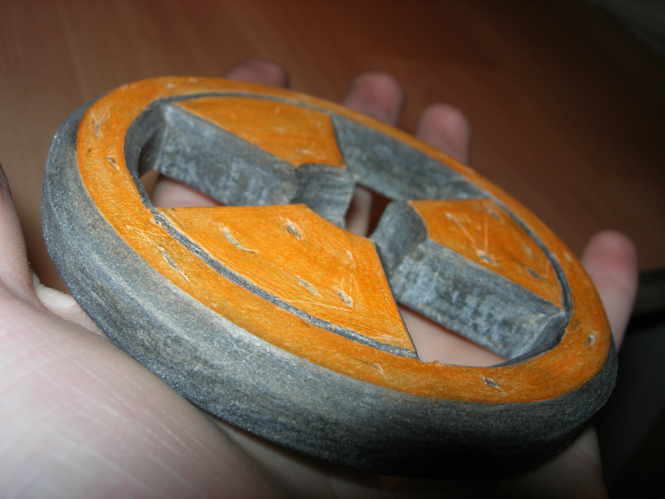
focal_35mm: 38
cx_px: 332
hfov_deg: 49.0
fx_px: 730
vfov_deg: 37.7
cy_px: 250
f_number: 4.8
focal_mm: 7.8
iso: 64
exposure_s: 1/60.1
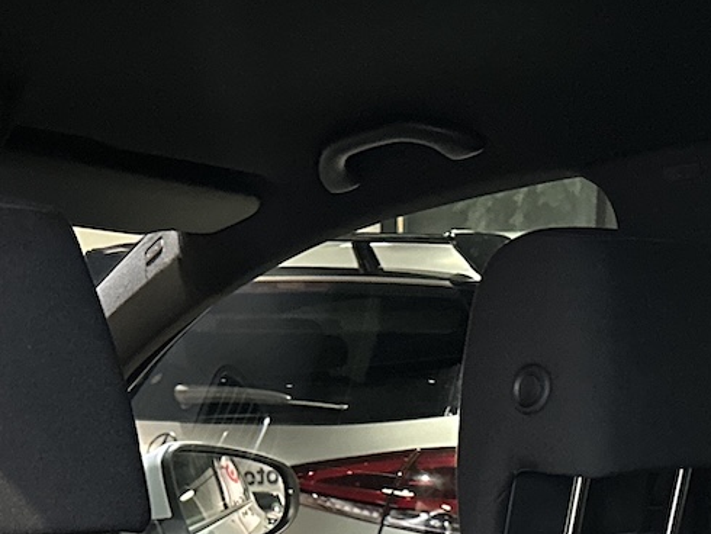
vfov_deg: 13.7
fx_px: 1932
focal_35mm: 94
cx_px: 313
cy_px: 1026
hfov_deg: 20.8
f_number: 1.78
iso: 1000
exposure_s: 1/35
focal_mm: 6.86
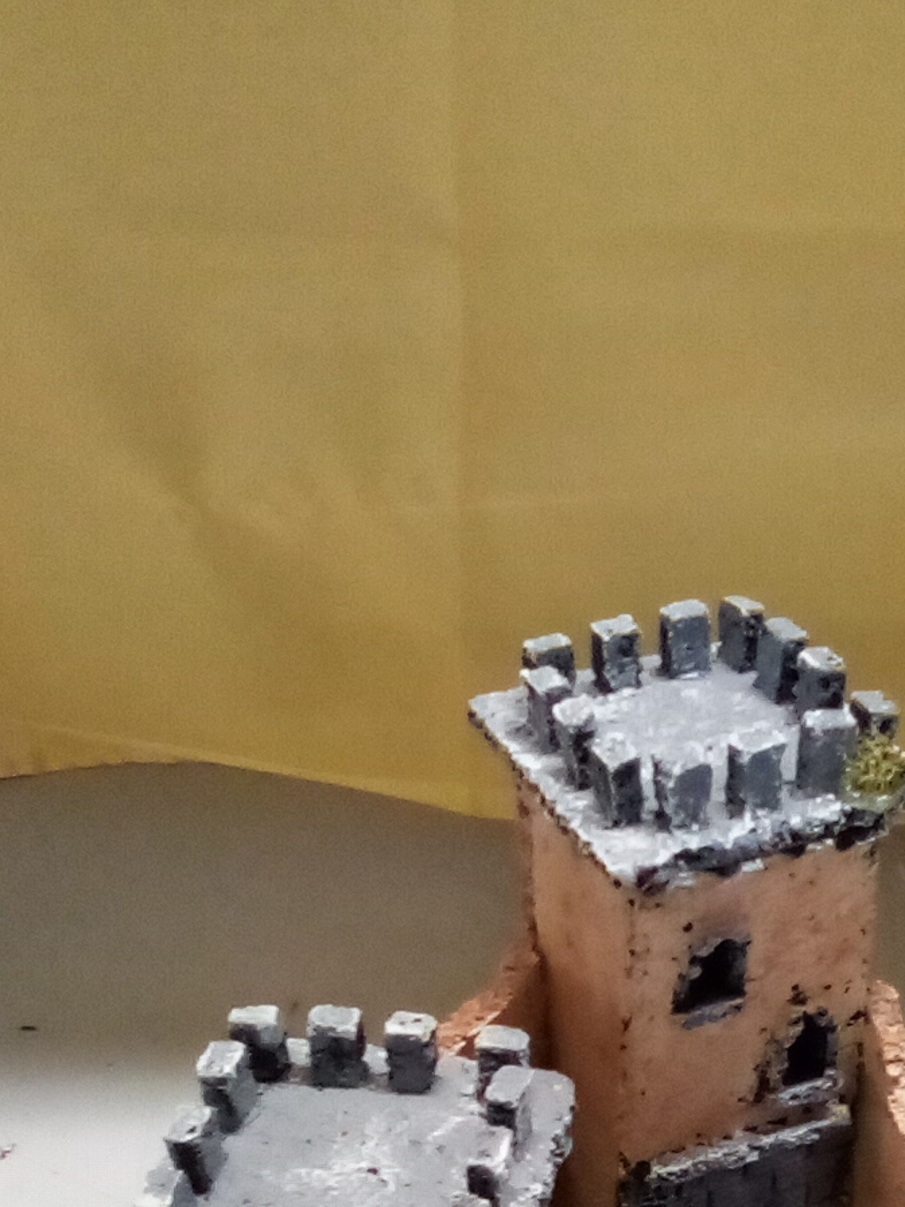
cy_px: 1006
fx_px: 1743
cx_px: 633
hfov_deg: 28.8
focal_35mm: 50
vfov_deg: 36.6
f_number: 2.2
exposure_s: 1/25
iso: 277
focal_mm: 2.27
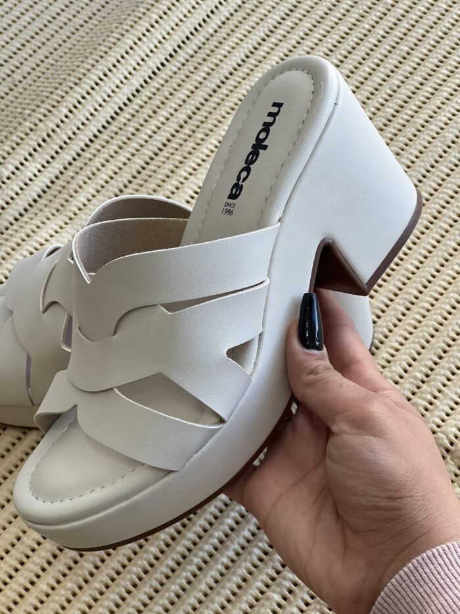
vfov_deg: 25.3
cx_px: 230
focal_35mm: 77
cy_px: 307
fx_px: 1364
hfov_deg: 19.1
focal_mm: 9
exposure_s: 1/120
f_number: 2.8
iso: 100
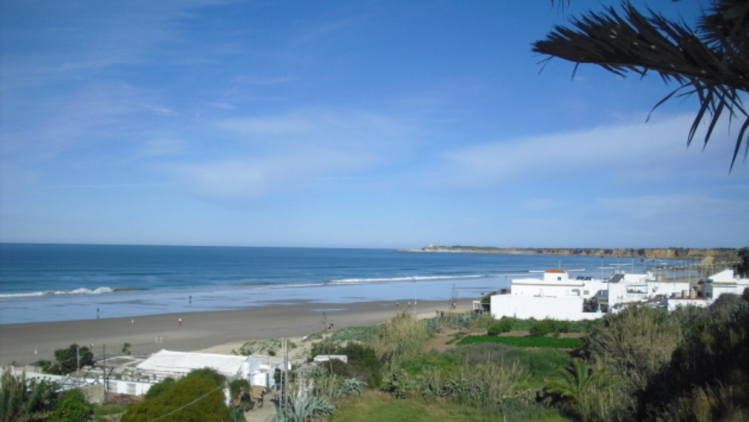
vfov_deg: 28.3
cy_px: 240
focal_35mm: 42
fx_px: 834
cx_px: 379
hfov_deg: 48.3
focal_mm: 6.2
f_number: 5.6
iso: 64
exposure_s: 1/640
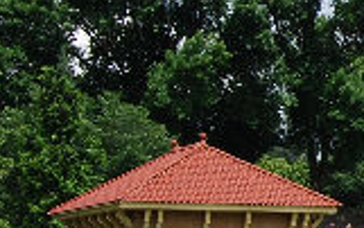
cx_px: 717
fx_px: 1946
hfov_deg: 9.9
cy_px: 77
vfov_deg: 6.7
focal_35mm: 196
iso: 160
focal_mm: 28
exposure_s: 1/250
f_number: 10
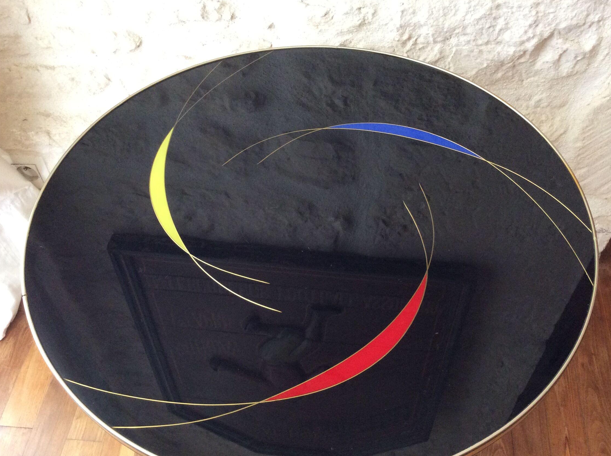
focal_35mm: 37
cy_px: 253
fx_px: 652
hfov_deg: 50.1
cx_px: 337
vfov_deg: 38.5
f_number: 2.4
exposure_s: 1/25
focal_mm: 3.3
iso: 160
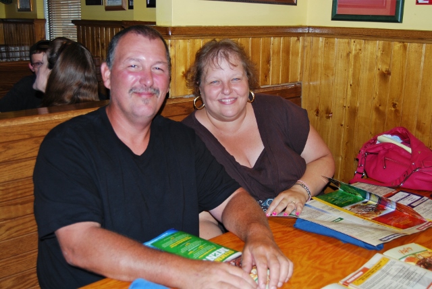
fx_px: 468
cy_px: 144
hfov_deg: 49.5
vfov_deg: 34.3
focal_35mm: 39
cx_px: 216
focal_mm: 26
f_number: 4.2
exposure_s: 1/60
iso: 200
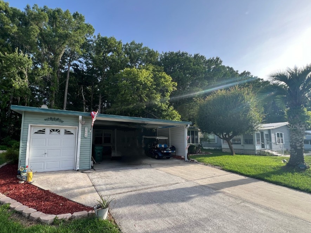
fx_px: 135
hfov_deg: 97.9
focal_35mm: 15
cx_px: 141
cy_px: 126
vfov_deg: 81.6
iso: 32
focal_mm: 1.57
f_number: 1.8
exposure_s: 1/341
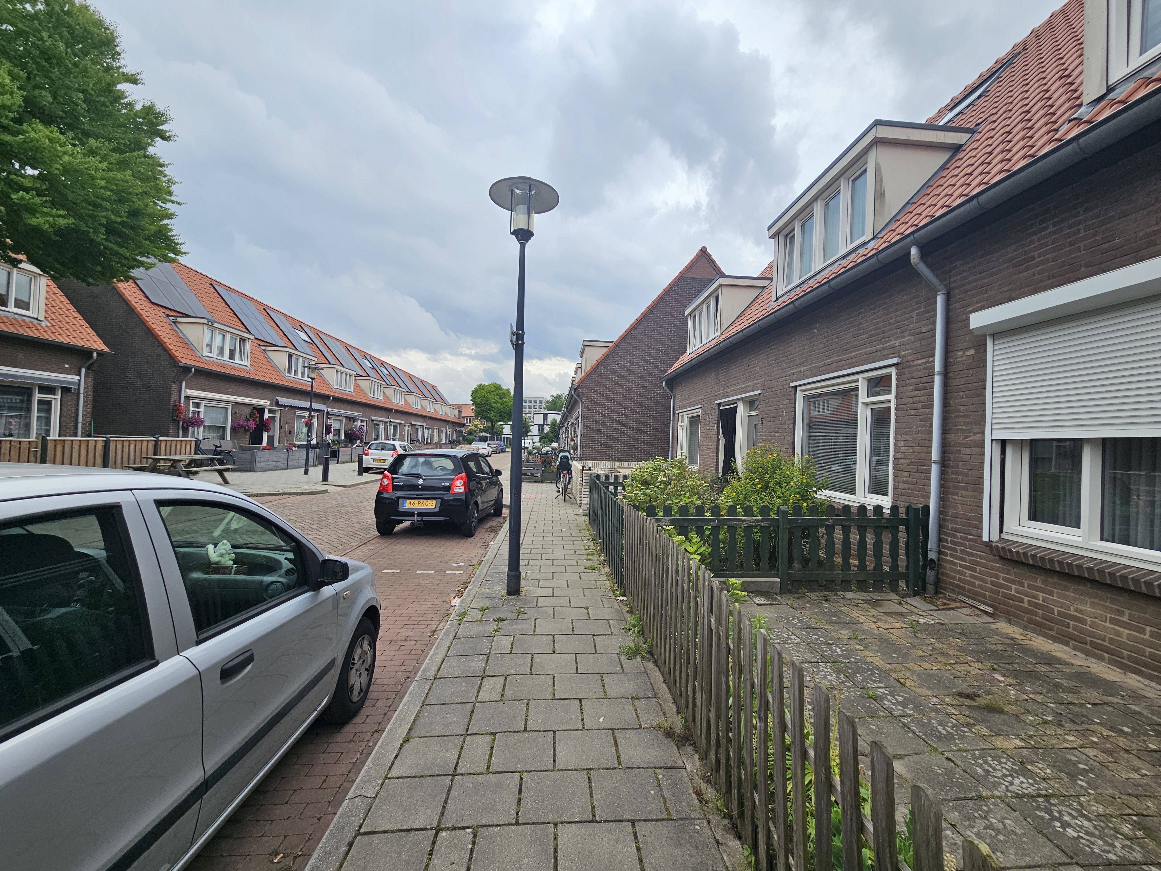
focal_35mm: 13
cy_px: 436
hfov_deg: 106.2
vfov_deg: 89.9
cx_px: 580
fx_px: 436
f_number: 2.2
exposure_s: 1/1672
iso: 50
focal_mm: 2.2
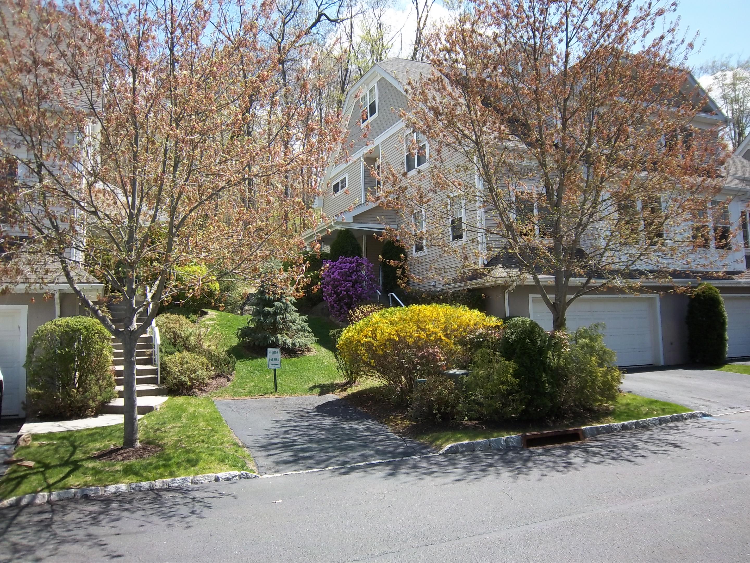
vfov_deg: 49.7
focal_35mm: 28
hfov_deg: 63.4
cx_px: 375
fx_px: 607
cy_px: 282
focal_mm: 5.1
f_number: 3.5
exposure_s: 1/320
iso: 64
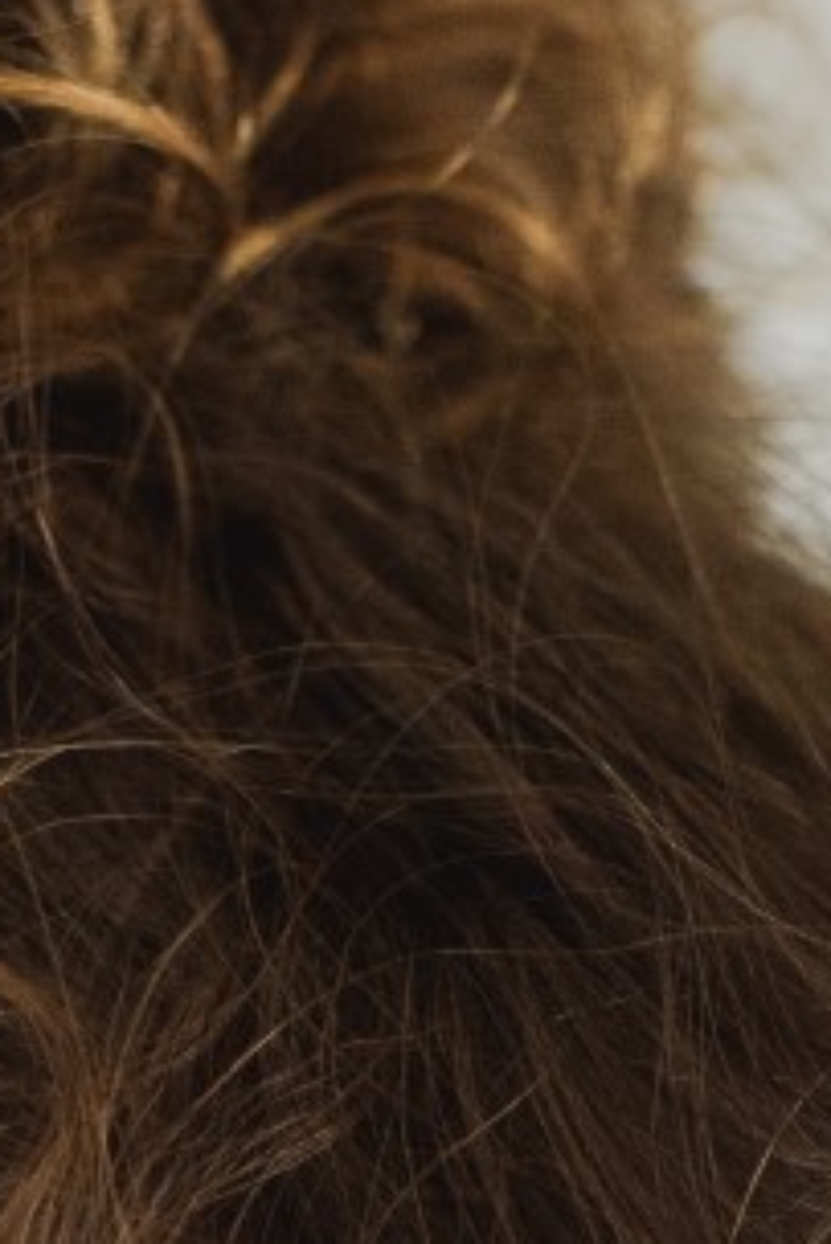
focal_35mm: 266
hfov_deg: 5.2
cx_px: 188
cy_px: 2373
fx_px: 9199
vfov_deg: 7.5
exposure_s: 1/320
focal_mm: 50
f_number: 4
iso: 2000
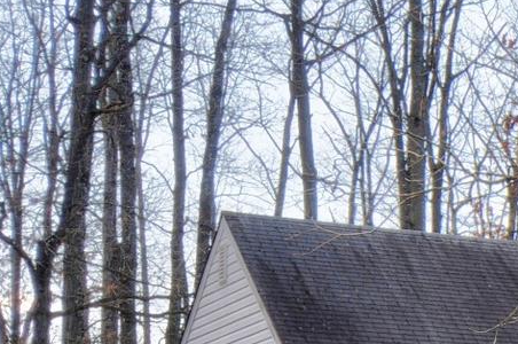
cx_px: 1074
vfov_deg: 8.2
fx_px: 2342
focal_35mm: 163
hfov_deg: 11.3
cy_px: 500
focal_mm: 24
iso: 400
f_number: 11
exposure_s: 1/320
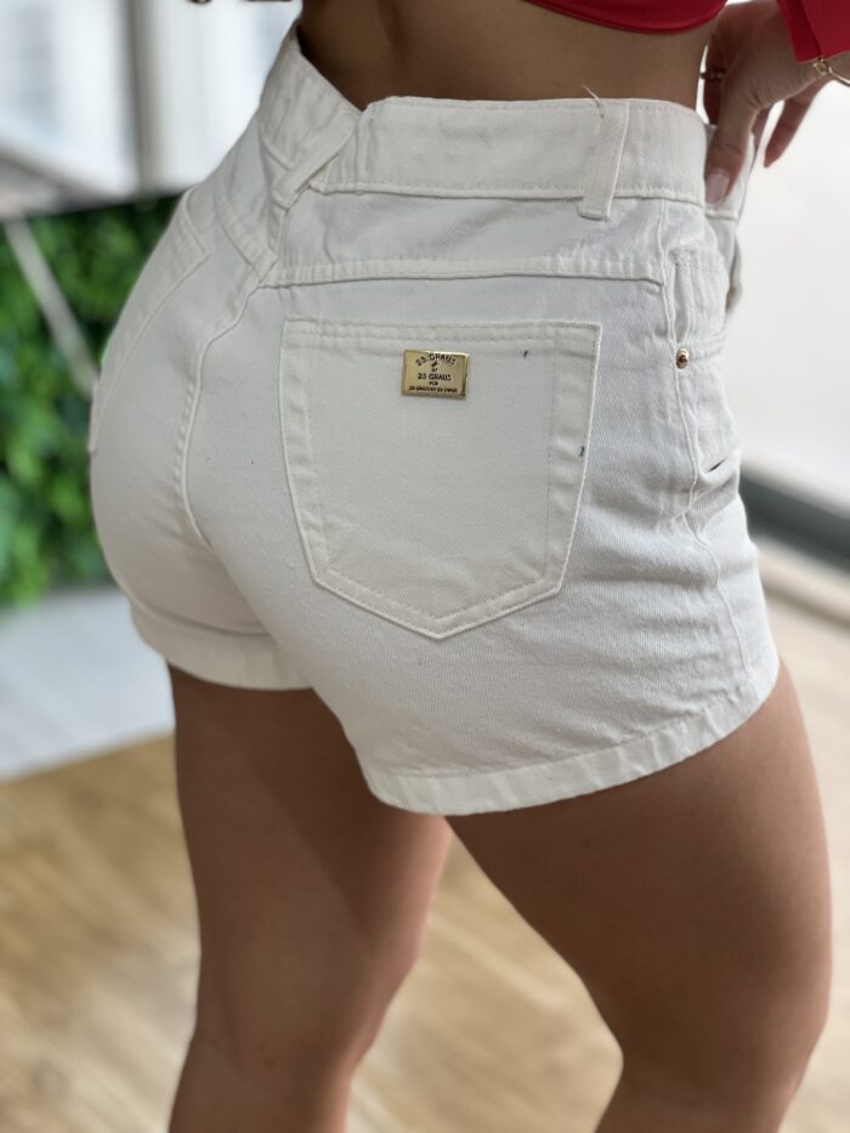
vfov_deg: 25.3
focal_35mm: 77
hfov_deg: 19.1
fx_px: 2520
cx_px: 425
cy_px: 566
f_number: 2.8
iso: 125
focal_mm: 9
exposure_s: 1/120
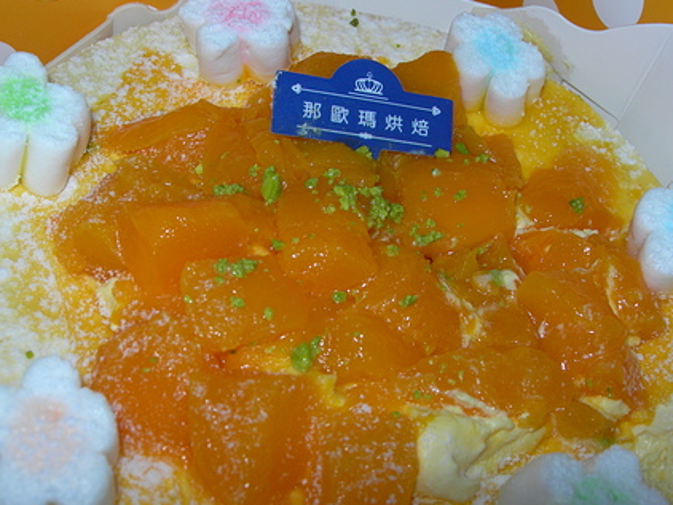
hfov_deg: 42.1
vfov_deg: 32.2
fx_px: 875
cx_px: 340
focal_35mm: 45
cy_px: 267
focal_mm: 7.8
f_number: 4.8
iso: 50
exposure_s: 1/60.1
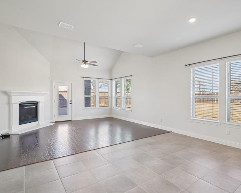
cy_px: 95
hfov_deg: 80.1
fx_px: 143
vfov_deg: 68.1
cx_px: 134
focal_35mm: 20
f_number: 8
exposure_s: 1/80
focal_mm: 17
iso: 400
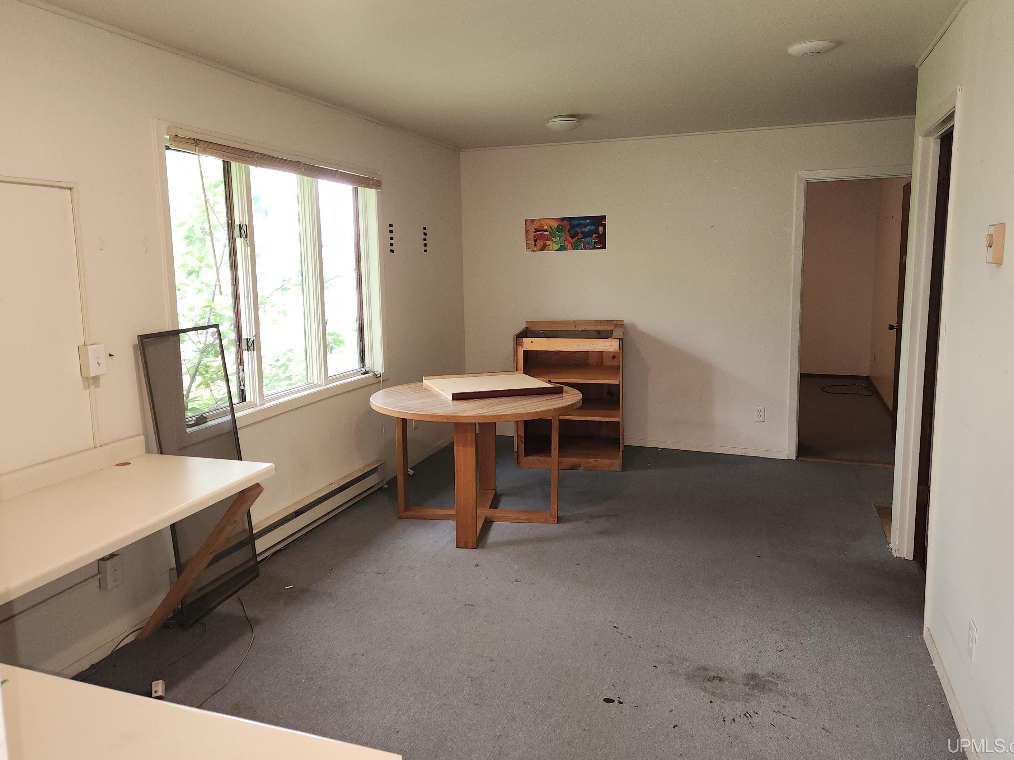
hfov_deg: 69.4
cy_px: 351
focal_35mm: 25
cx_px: 496
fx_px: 732
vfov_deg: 54.8
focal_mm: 5.4
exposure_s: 1/40
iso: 100
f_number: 1.8
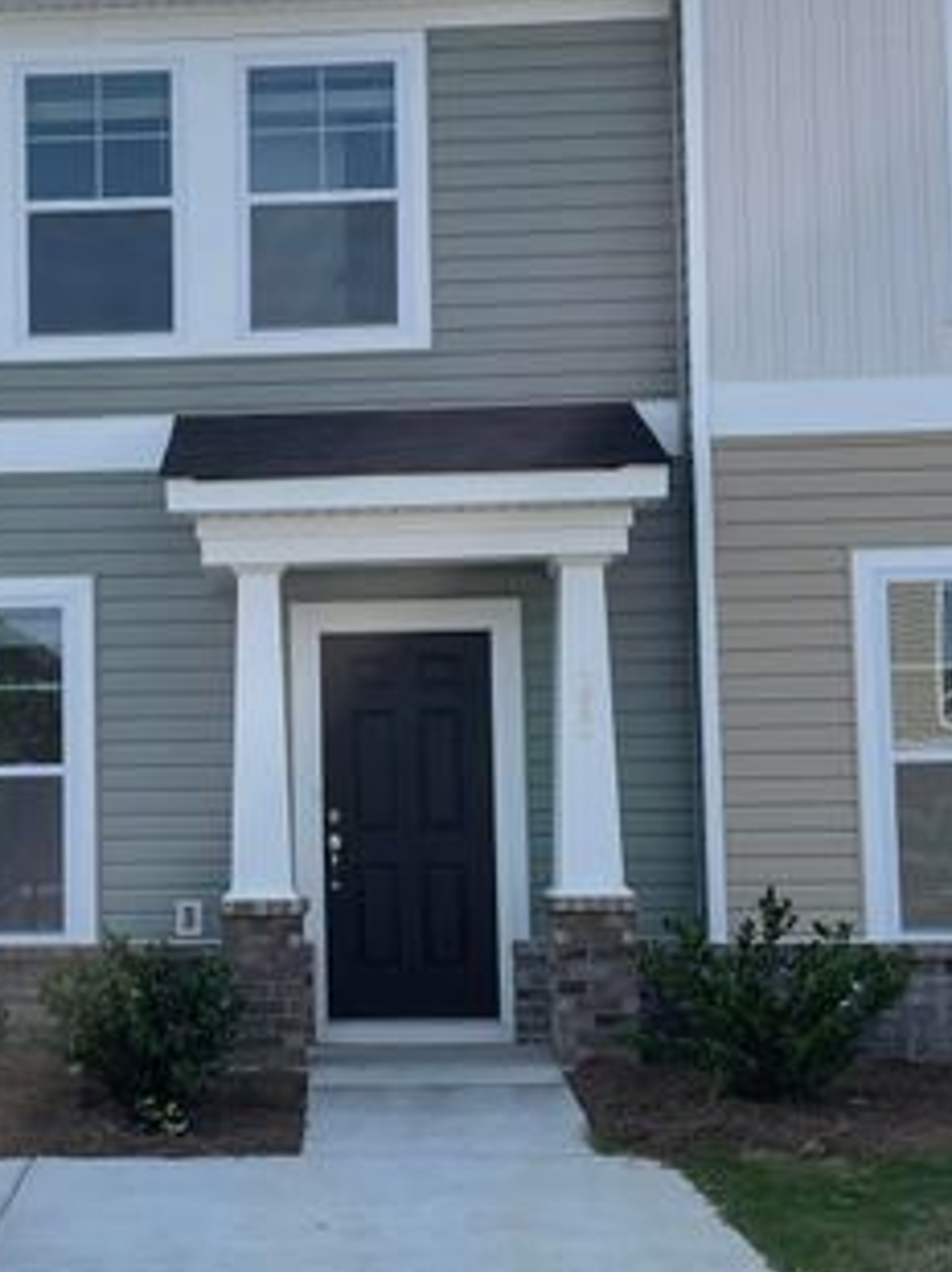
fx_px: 2056
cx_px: 176
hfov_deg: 25.6
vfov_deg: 34.3
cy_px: 700
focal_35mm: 56
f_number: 1.6
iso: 32
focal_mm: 4.2
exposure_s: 1/2959
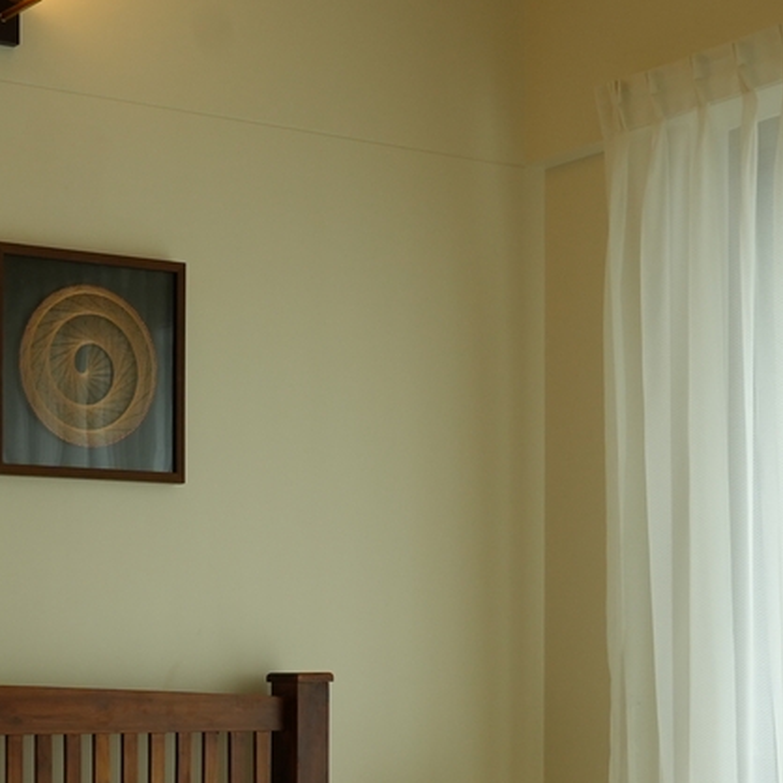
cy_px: 756
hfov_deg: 21.3
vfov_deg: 21.5
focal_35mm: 78
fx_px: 1996
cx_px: -37
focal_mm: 24
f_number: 6.3
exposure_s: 1/160
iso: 640
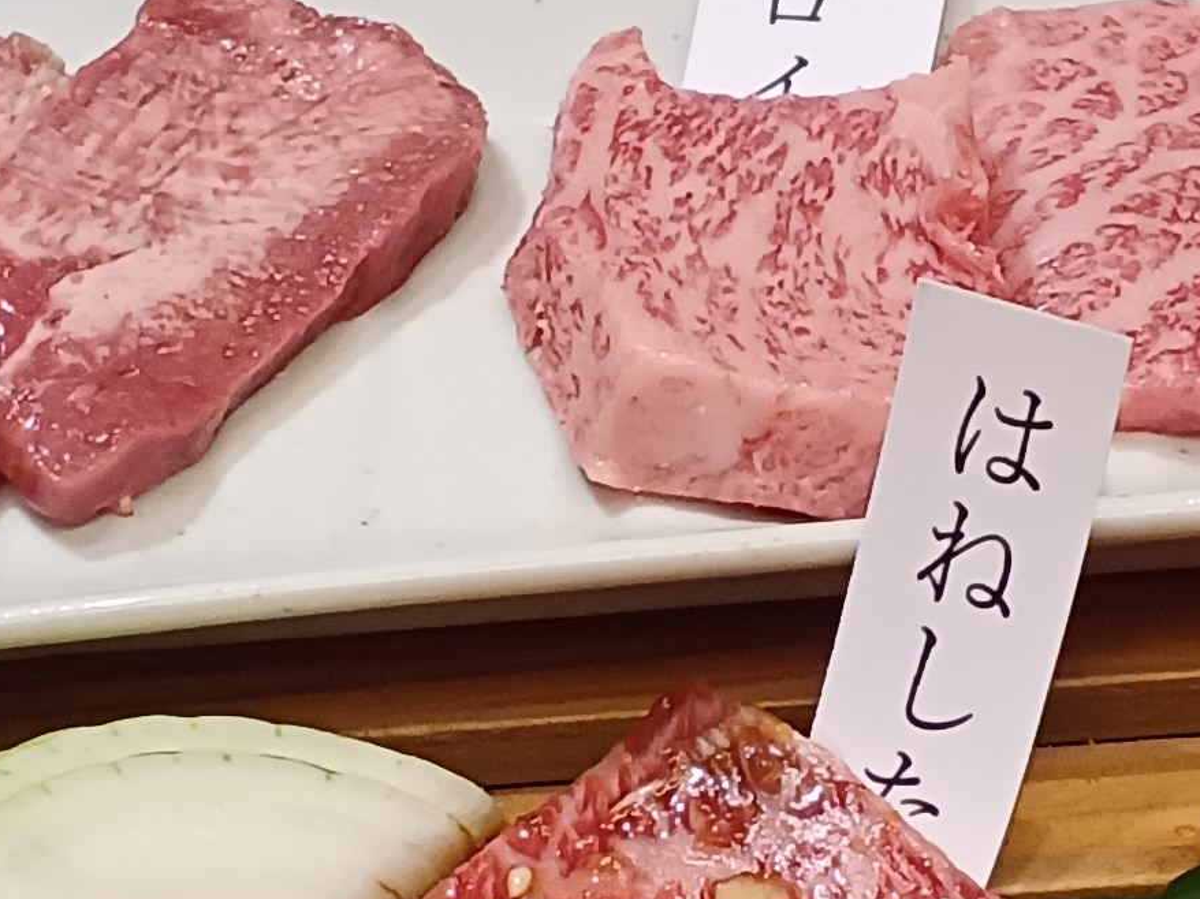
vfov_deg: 11.6
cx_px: 752
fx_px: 4401
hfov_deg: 15.5
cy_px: 644
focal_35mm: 127
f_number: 1.9
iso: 250
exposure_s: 1/60
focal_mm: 3.58
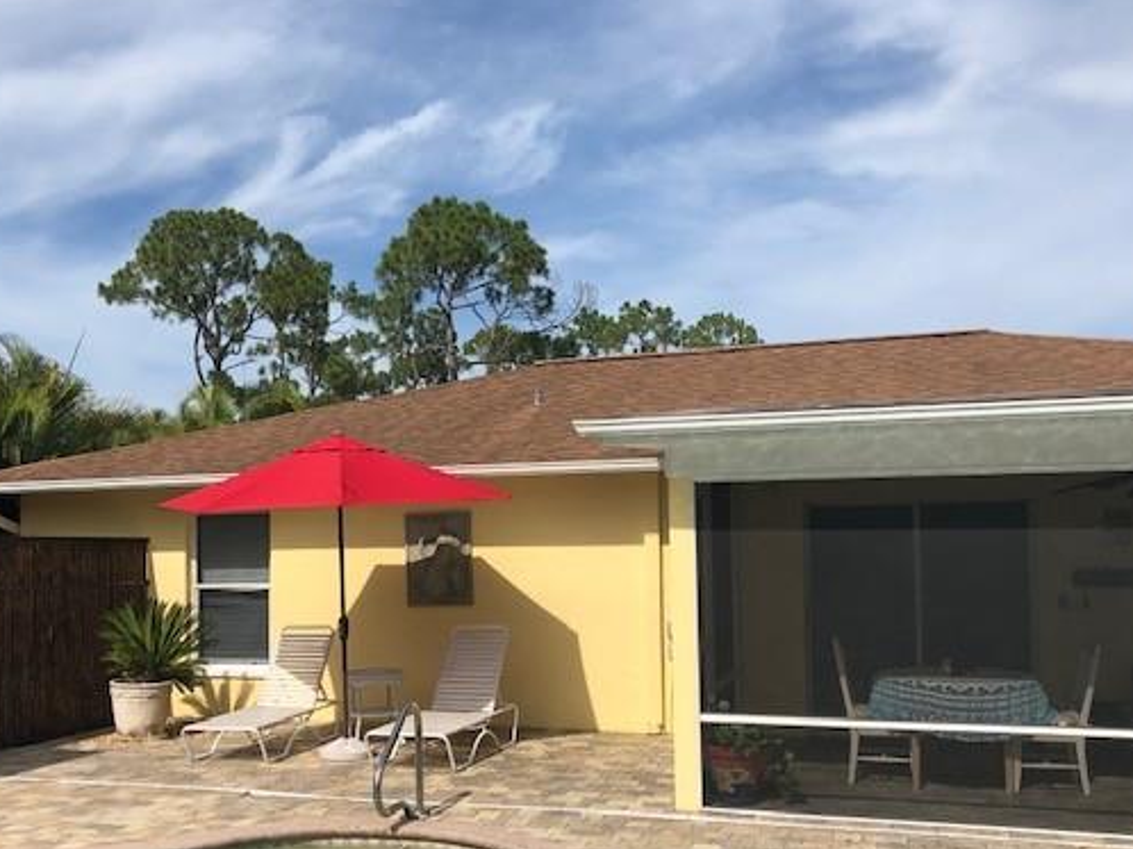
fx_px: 1178
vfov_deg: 39.3
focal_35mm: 36
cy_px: 535
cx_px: 475
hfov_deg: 51.2
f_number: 1.8
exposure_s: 1/2667
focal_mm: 3.99
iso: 20
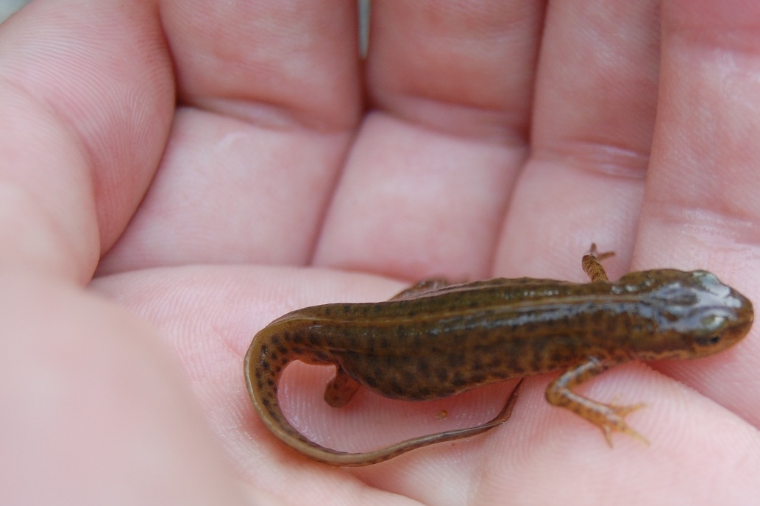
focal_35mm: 83
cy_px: 328
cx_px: 525
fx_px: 1751
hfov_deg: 24.3
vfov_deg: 16.4
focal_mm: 38
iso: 400
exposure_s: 1/60
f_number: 4.8
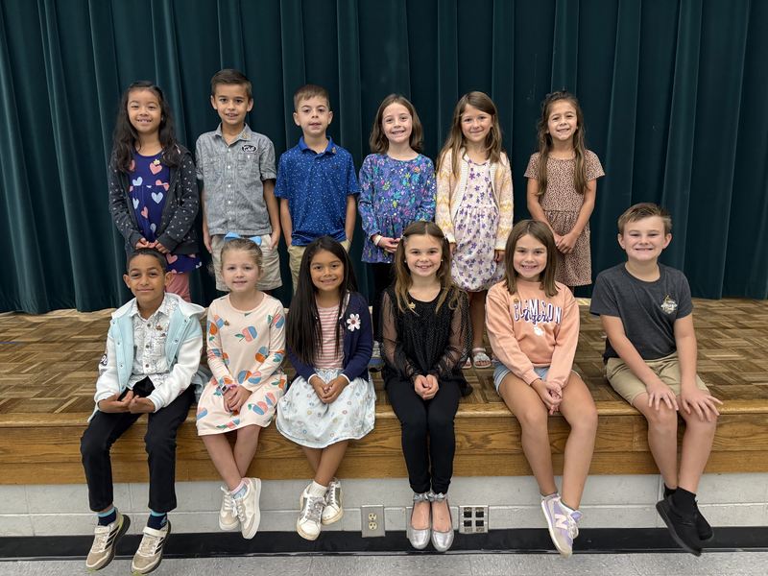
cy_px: 288
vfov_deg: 53.1
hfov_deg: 67.3
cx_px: 384
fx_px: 577
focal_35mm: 26
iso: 250
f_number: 1.6
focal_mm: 5.96
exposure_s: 1/60
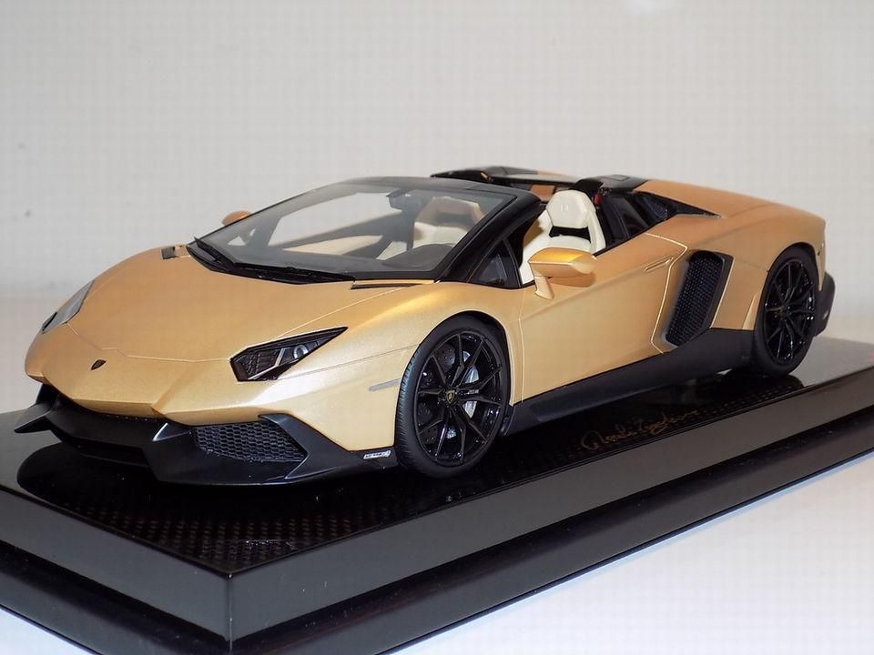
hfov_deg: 36.8
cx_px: 437
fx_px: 1313
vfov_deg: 28.0
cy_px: 328
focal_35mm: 52
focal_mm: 9.3
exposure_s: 1/30
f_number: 3.9
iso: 200
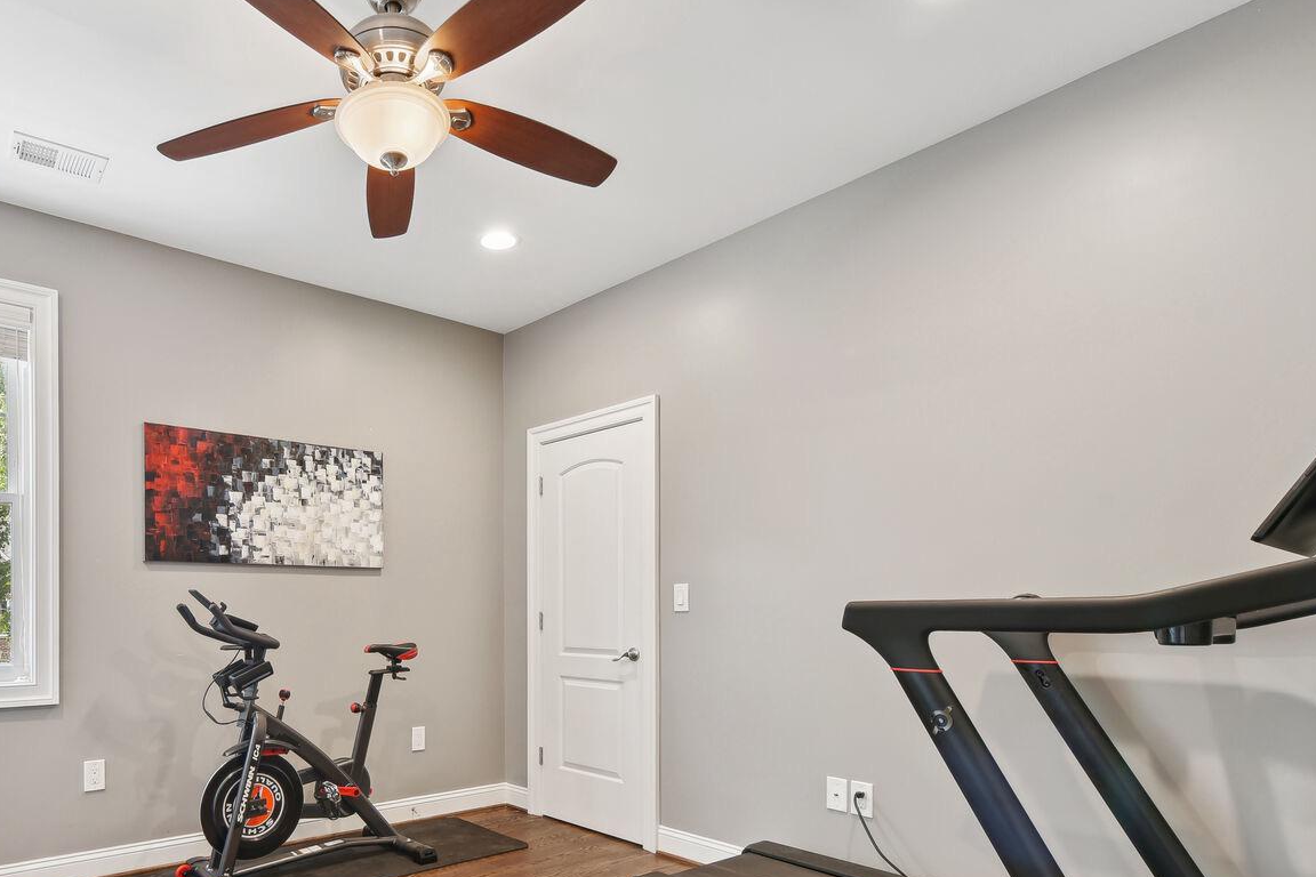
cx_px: 462
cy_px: 600
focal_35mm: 21
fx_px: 768
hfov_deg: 79.1
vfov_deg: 57.9
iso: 200
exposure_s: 1/4
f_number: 8
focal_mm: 14
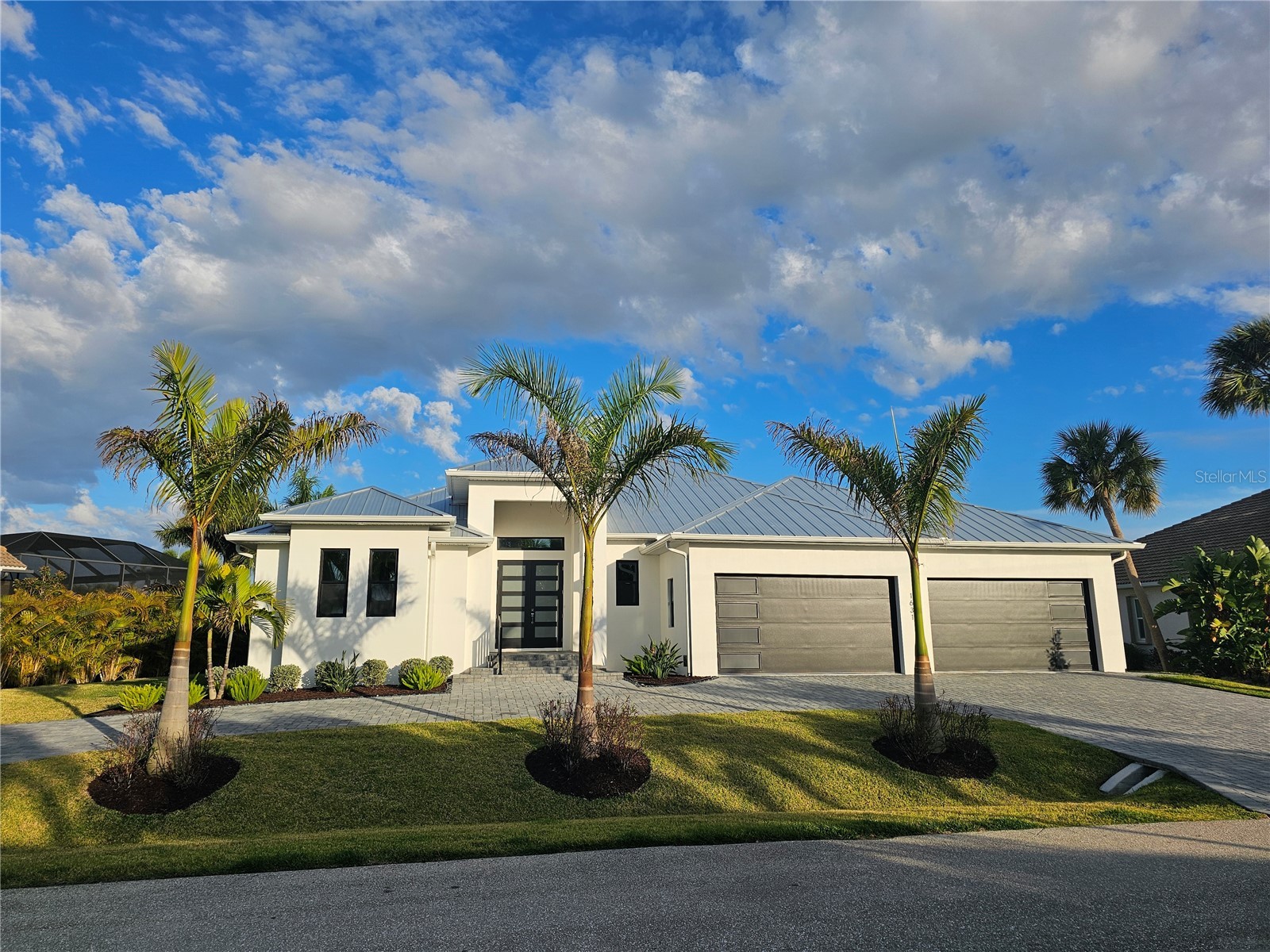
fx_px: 844
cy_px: 476
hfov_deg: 73.9
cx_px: 635
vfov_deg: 58.9
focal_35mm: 23
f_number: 1.7
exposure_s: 1/1391
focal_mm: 6.3
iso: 16
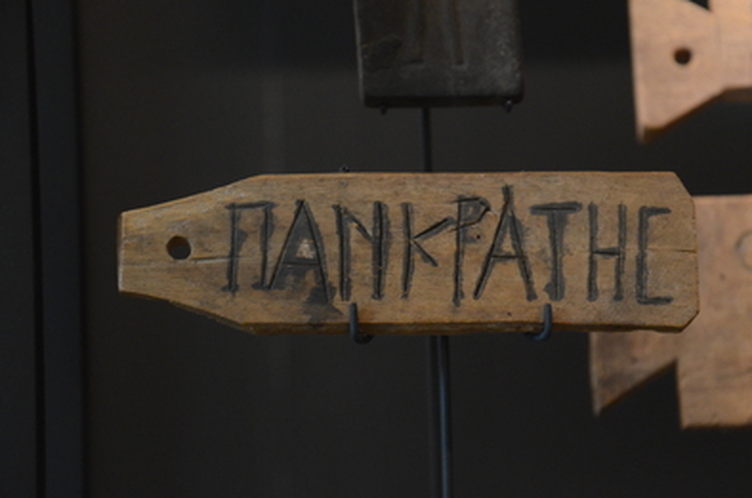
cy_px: 251
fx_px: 3002
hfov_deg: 14.3
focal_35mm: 144
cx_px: 389
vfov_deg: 9.5
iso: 2500
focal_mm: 86
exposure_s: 1/8
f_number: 5.6
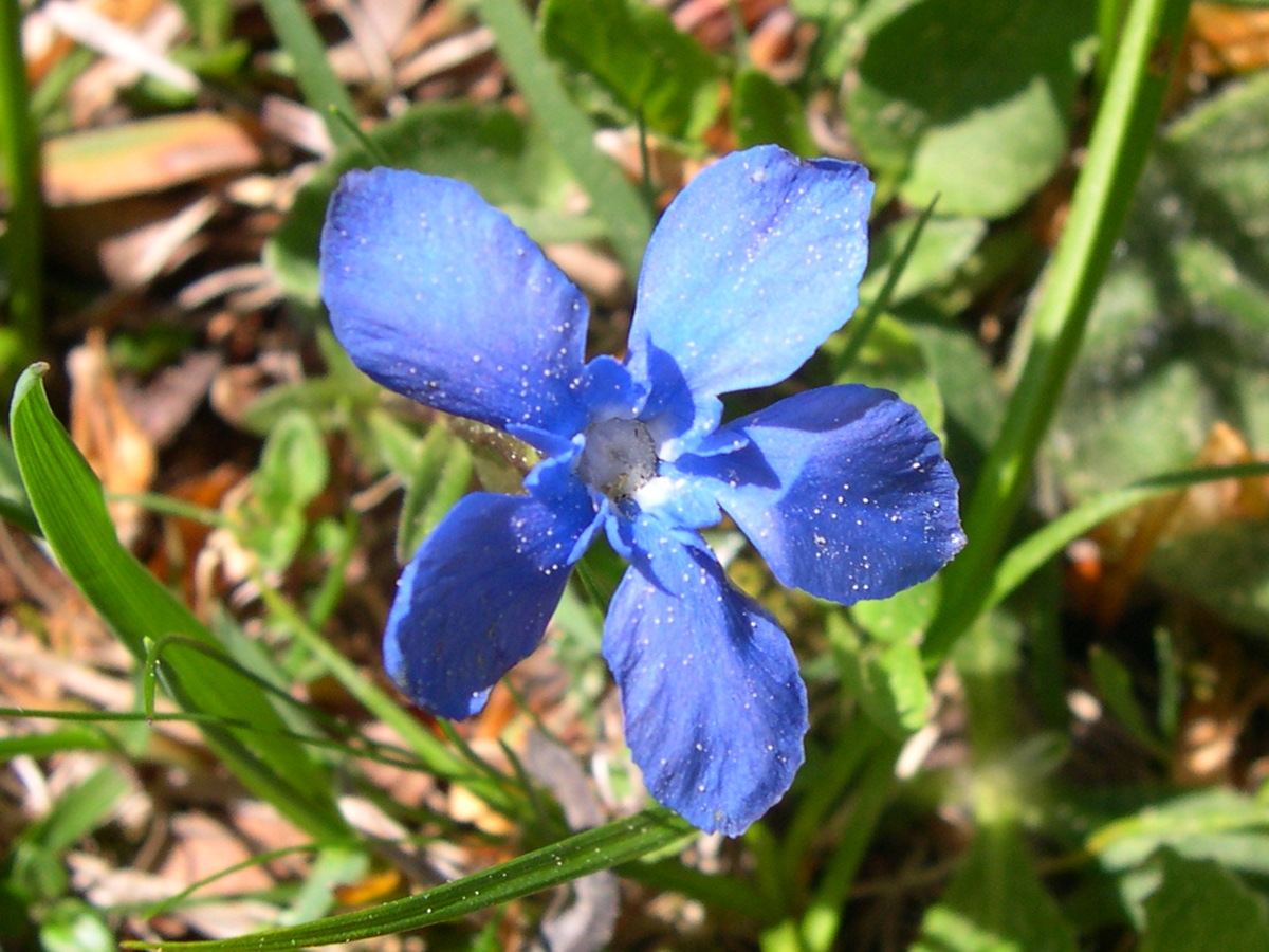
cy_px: 476
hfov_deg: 49.0
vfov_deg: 37.7
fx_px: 1393
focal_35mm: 38
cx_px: 634
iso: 100
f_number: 7.6
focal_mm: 8
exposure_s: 1/104
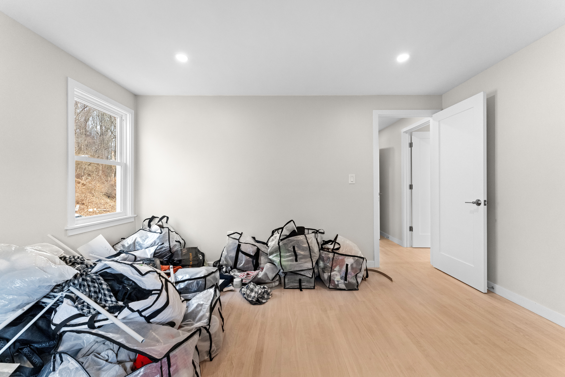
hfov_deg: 101.9
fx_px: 229
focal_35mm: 15
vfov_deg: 78.8
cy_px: 188
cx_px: 282
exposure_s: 1/30
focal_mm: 14.6
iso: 3200
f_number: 11
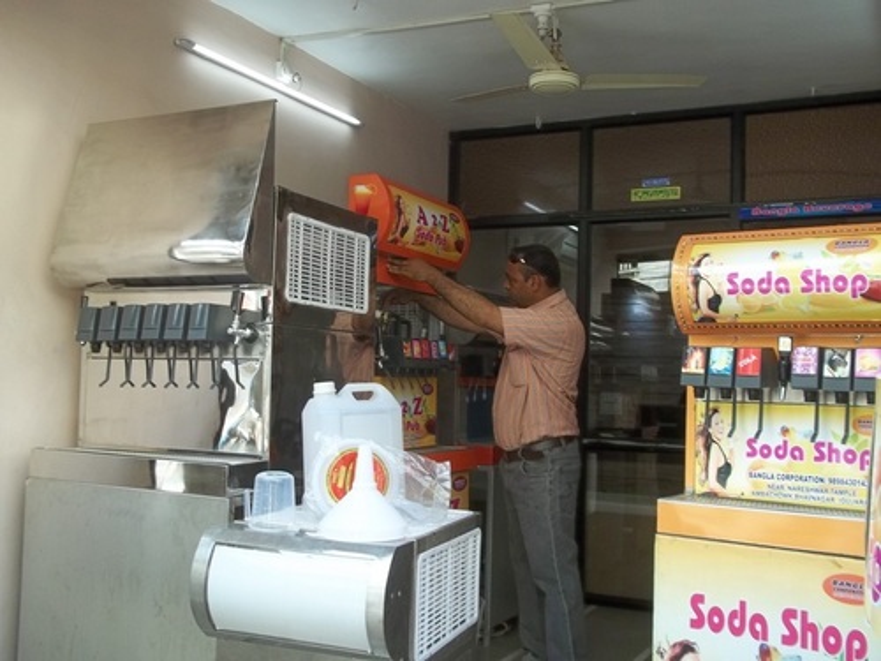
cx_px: 440
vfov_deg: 39.7
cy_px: 330
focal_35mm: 36
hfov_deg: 51.4
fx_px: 916
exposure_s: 1/80
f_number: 3.1
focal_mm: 6.5
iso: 64
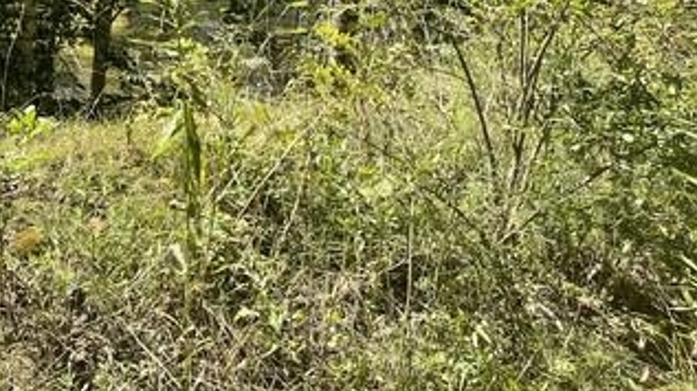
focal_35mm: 55
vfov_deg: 20.1
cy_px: -108
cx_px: 15
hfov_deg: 34.7
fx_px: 1016
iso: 32
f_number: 1.6
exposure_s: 1/1279
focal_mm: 5.1
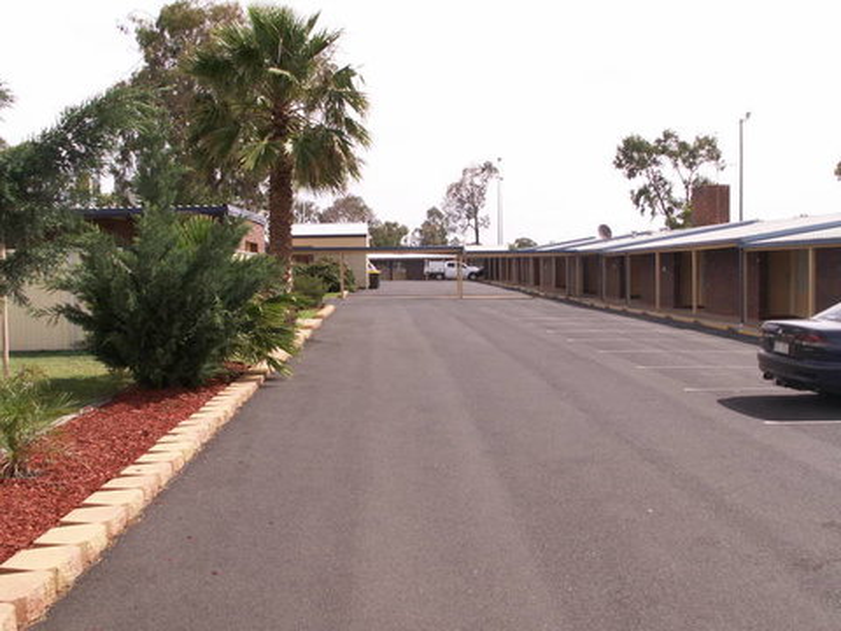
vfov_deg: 40.7
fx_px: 850
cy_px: 316
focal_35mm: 35
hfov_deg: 52.6
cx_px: 420
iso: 50
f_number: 7.1
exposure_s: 1/200
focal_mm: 5.86
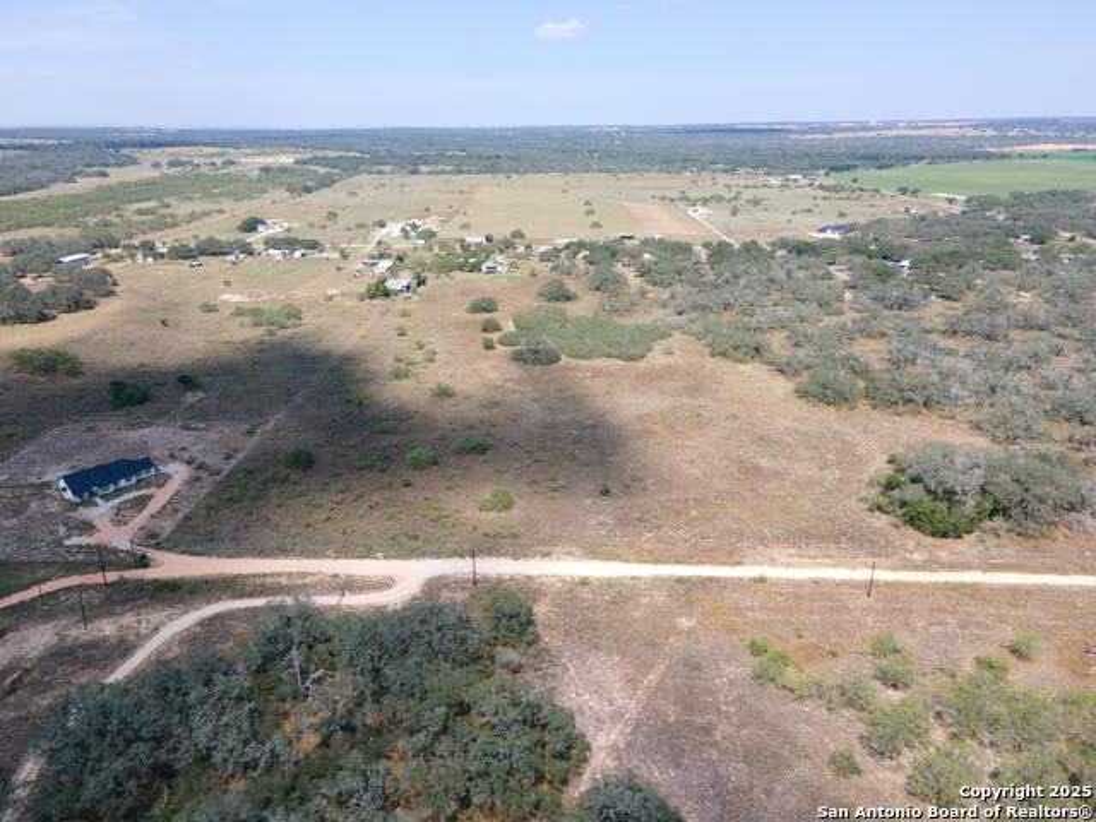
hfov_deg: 71.6
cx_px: 548
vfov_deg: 56.8
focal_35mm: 24
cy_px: 411
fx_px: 760
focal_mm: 4.5
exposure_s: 1/400
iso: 100
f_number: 2.8
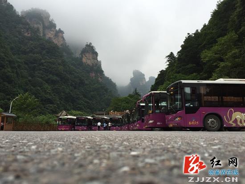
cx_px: 122
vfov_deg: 48.3
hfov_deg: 61.6
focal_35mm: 29
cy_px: 92
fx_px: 205
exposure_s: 1/557
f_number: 2.2
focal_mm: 4.15
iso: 32
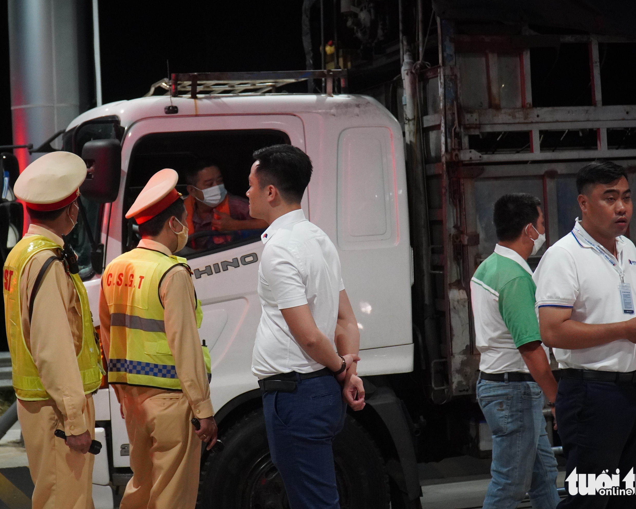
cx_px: 292
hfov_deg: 29.7
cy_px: 256
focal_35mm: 64
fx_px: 1197
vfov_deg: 24.0
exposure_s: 1/160
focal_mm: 37
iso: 3200
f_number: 4
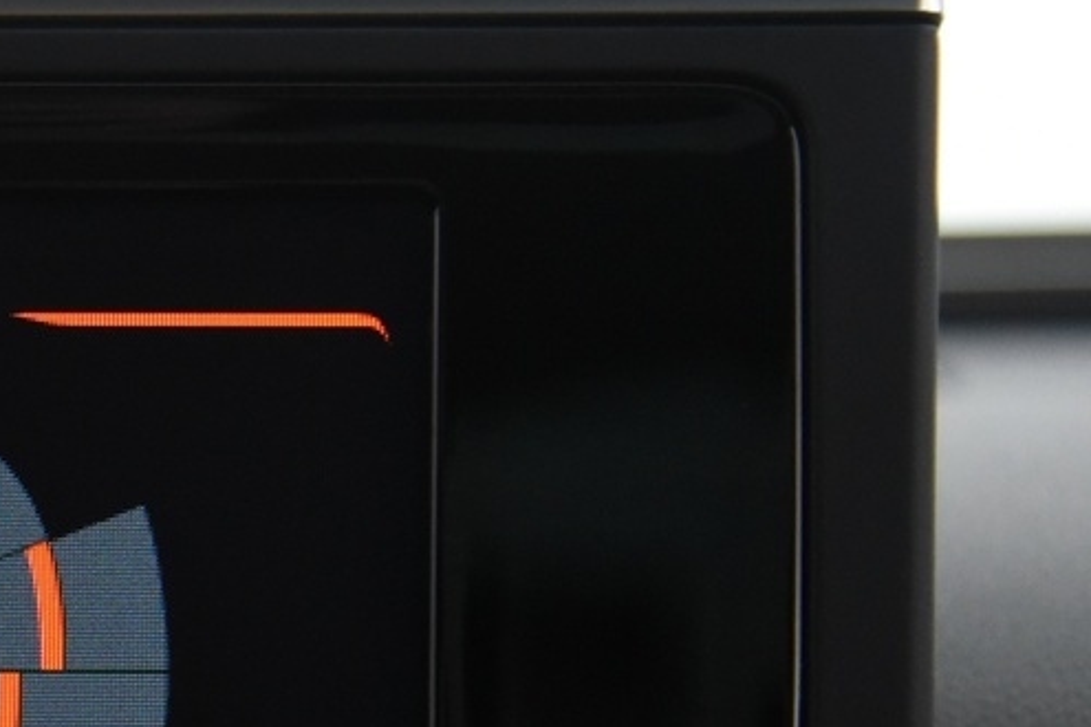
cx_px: -441
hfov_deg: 11.7
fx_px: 5152
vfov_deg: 8.0
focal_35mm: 170
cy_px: 791
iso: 4000
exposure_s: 1/50
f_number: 4
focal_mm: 52
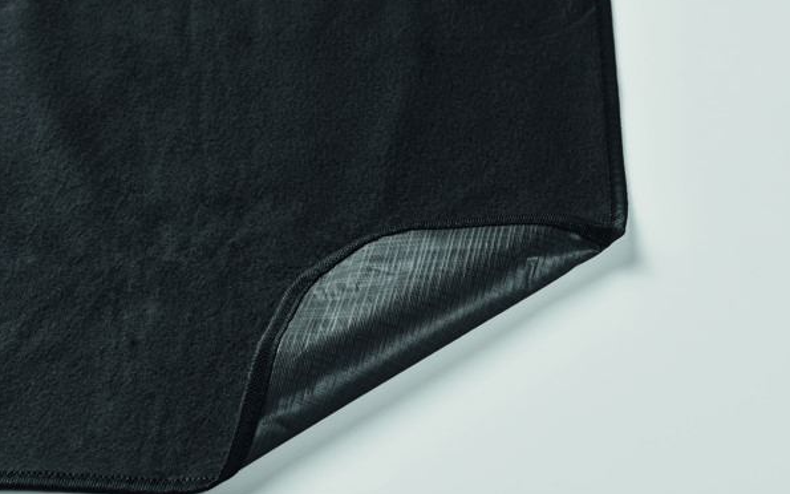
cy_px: 256
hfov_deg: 19.3
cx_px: 394
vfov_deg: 12.1
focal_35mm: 108
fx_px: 2325
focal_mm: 105
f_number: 14
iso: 80
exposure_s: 1/125
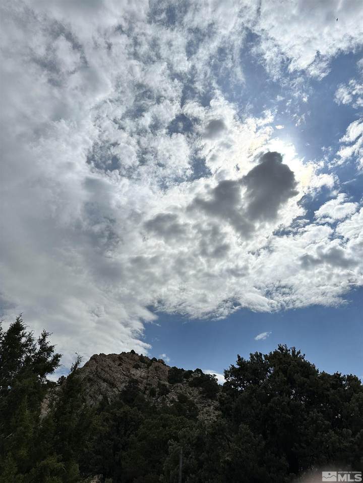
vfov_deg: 71.6
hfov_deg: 56.8
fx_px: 336
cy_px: 242
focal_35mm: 24
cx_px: 182
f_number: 1.78
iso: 64
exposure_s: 1/29412
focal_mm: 6.86
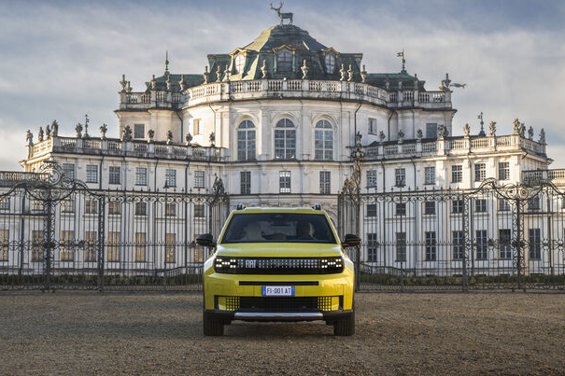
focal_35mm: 71
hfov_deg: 28.5
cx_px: 283
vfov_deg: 19.2
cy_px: 190
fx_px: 1114
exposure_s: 1/200
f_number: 8
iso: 250
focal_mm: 70
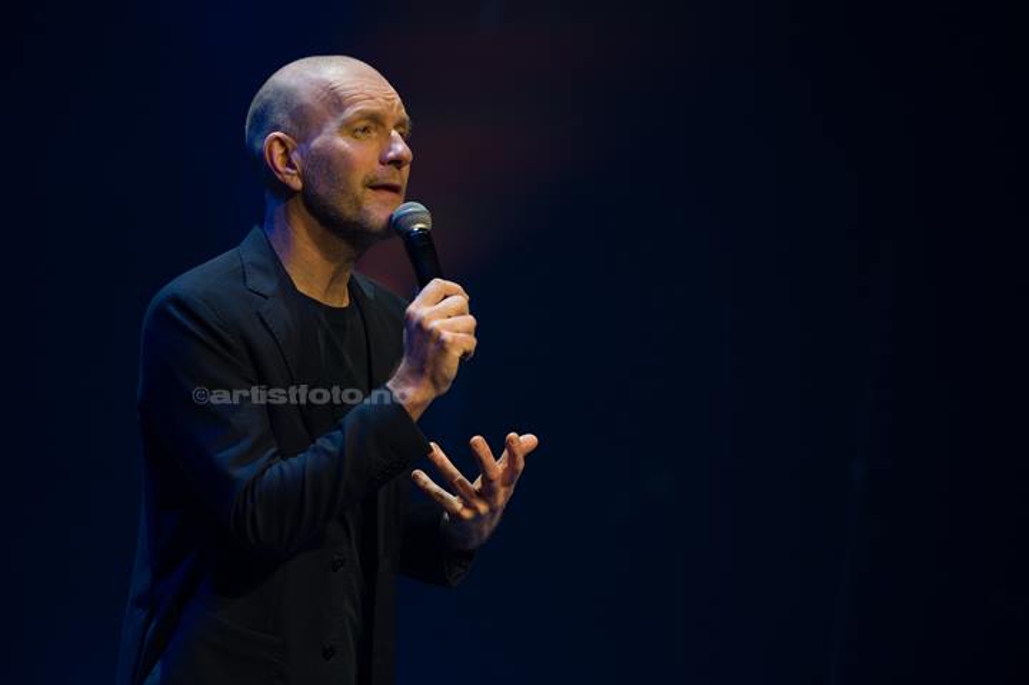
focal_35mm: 300
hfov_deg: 6.9
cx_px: 514
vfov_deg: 4.6
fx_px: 8569
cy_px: 342
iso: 1600
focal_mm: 300
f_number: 2.8
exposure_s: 1/1000
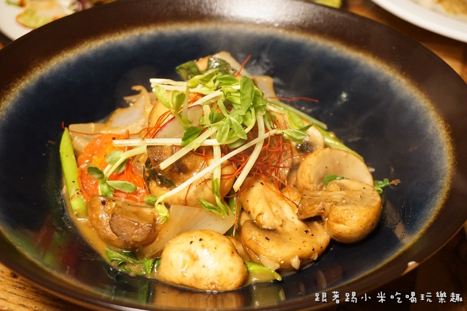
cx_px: 234
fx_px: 739
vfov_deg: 23.8
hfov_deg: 35.0
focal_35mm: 57
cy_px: 156
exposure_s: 1/50
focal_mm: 38
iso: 3200
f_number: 5.6
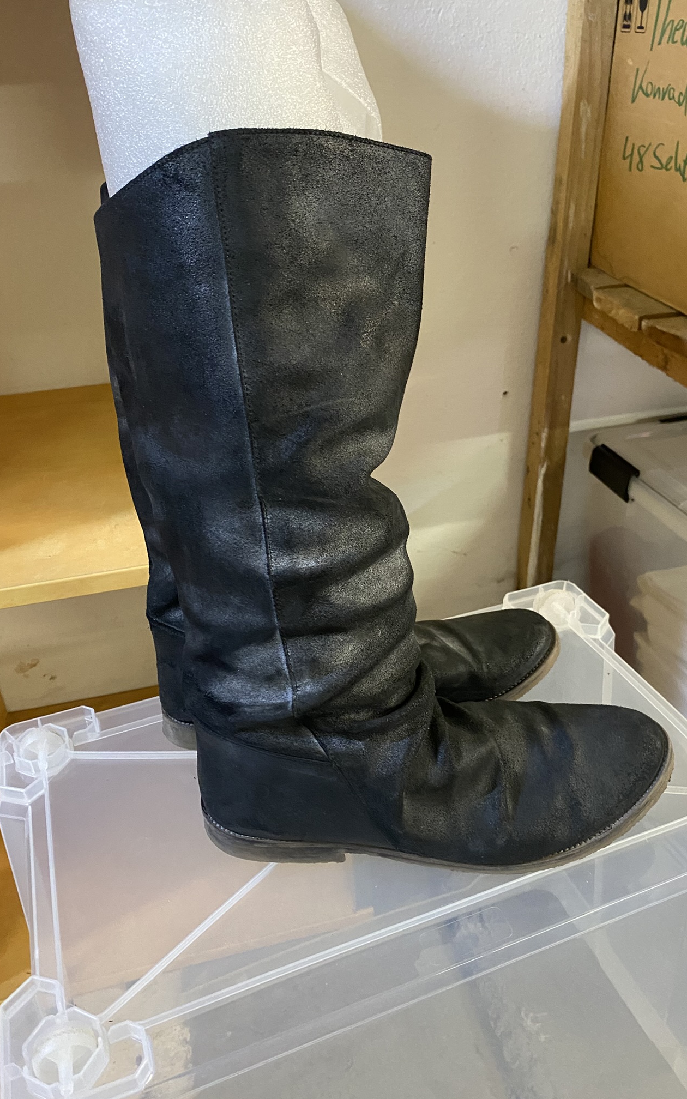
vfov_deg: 66.5
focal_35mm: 28
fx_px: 839
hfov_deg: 44.5
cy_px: 557
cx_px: 373
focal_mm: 4.25
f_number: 1.8
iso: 500
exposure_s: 1/25
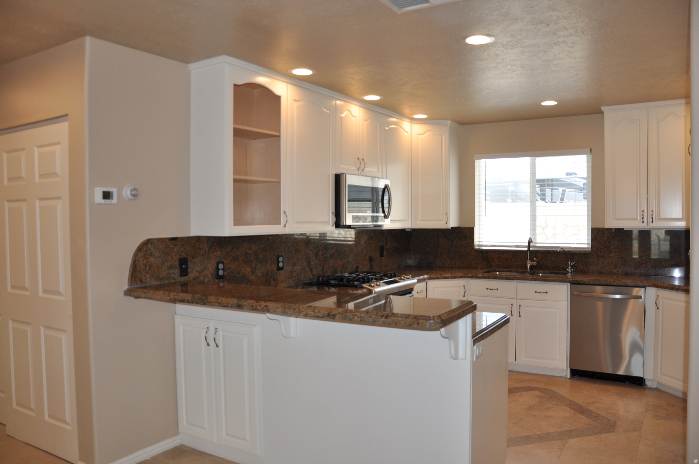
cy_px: 232
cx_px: 350
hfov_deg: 67.4
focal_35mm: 27
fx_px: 524
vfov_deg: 47.8
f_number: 3.5
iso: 250
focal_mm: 18
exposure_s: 1/200
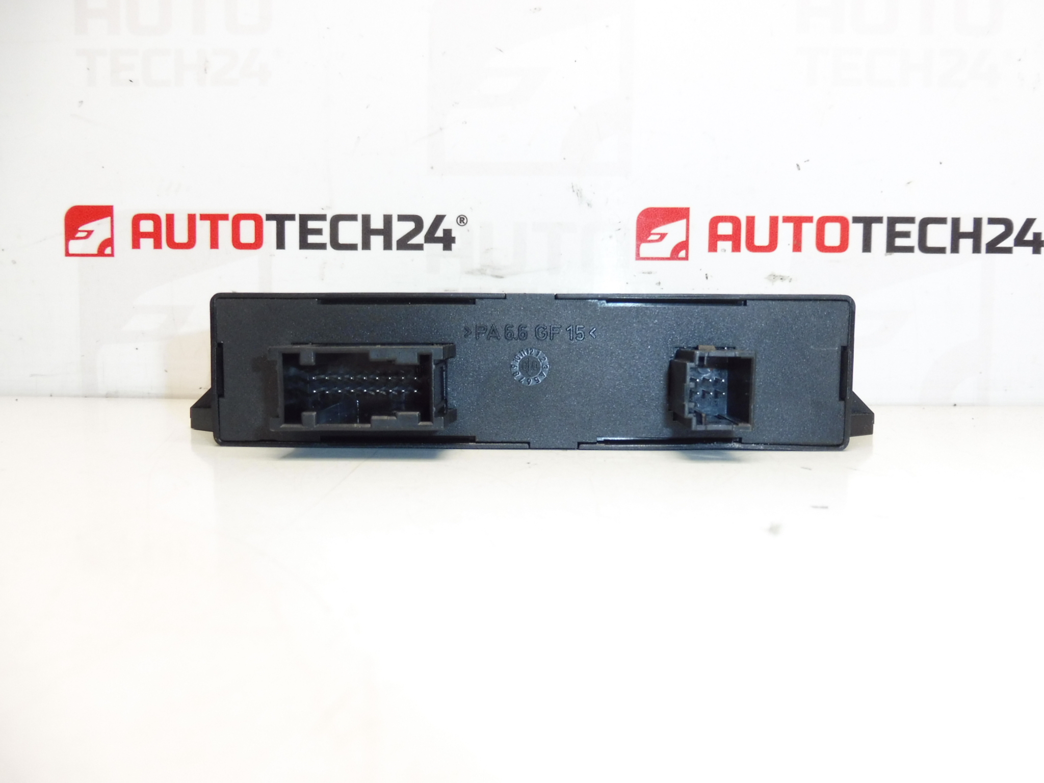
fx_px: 724
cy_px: 392
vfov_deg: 56.8
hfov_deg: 71.6
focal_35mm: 24
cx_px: 522
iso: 200
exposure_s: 1/100
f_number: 3.5
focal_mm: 4.3
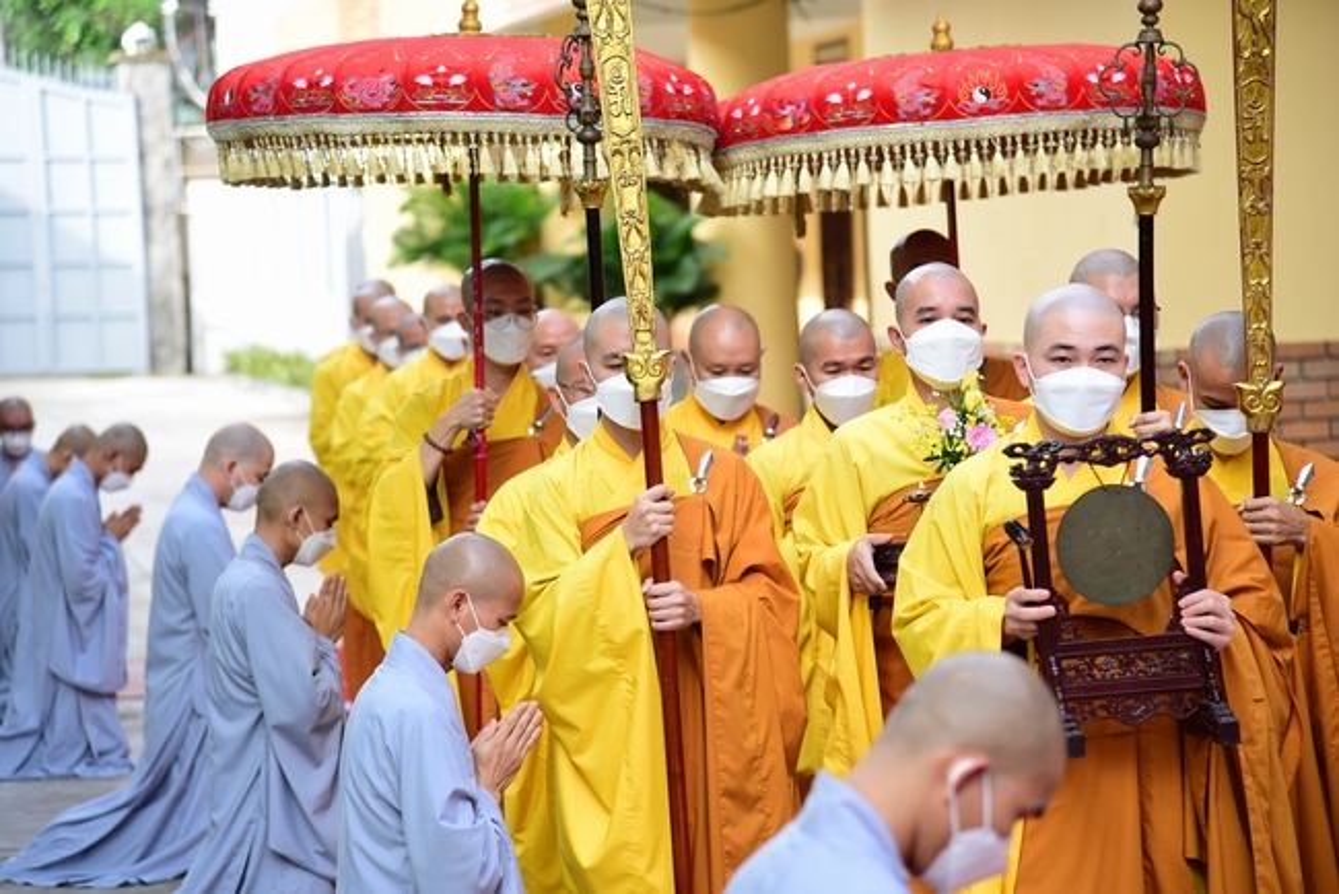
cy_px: 447
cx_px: 670
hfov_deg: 17.1
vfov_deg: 11.4
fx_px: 4465
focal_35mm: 120
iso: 100
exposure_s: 1/100
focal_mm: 120
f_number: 4
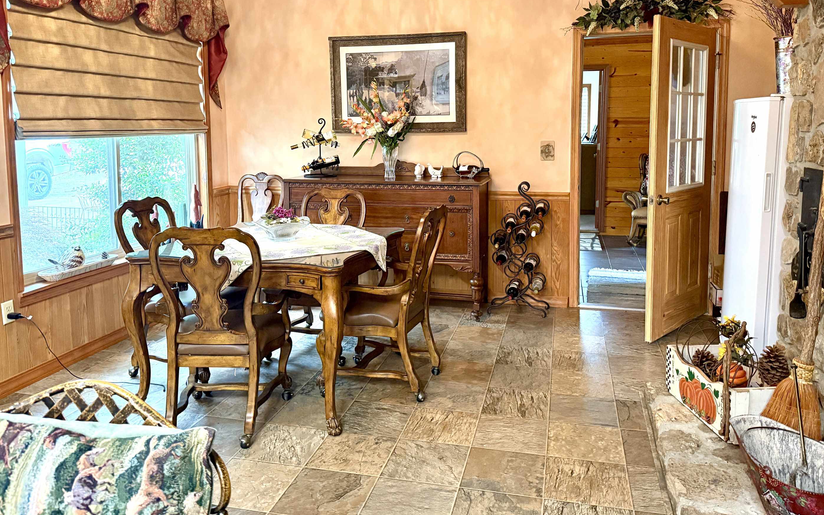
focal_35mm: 28
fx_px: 629
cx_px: 411
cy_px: 180
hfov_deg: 66.5
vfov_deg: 44.0
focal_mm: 6.76
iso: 640
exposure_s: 1/40
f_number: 1.78
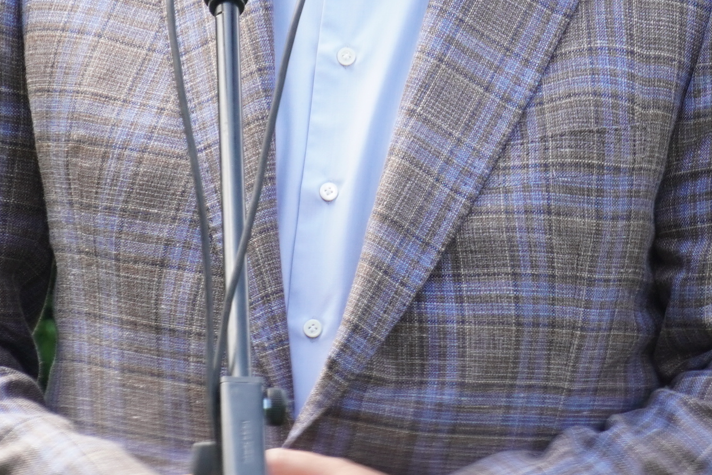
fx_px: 12690
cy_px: -43
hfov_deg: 3.2
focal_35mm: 642
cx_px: 615
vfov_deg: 2.1
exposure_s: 1/160
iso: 250
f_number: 5.6
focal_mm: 135
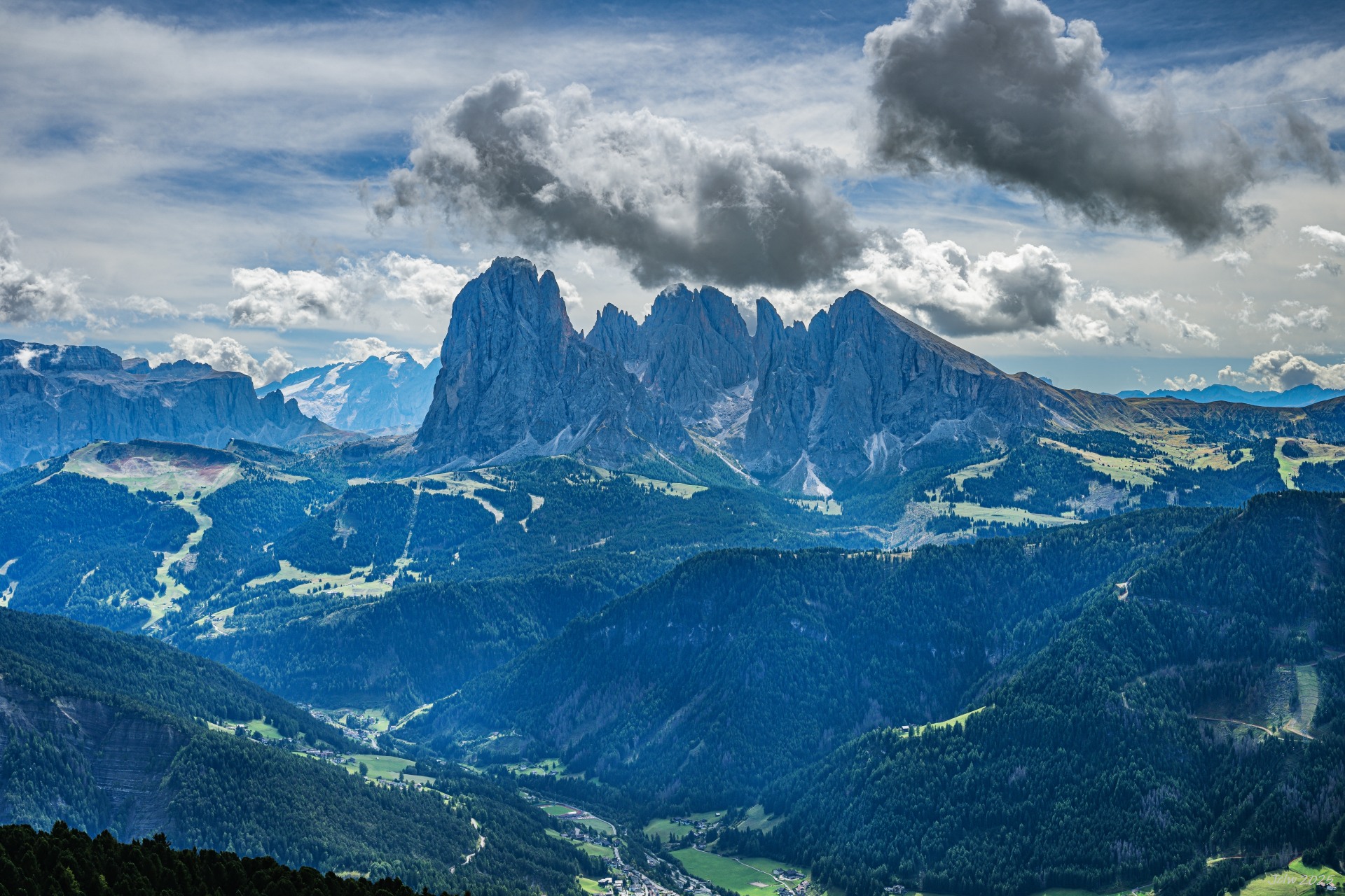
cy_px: 448
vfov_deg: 28.1
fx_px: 1793
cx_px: 672
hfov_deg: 41.1
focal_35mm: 48
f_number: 11
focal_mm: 48
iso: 64
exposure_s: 1/50
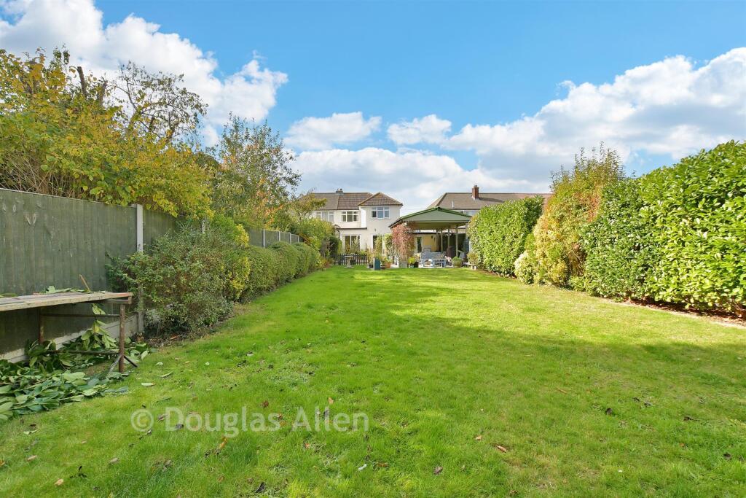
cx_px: 373
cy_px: 249
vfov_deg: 77.3
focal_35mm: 15
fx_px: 311
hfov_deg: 100.4
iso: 100
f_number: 8
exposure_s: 1/125
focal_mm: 10
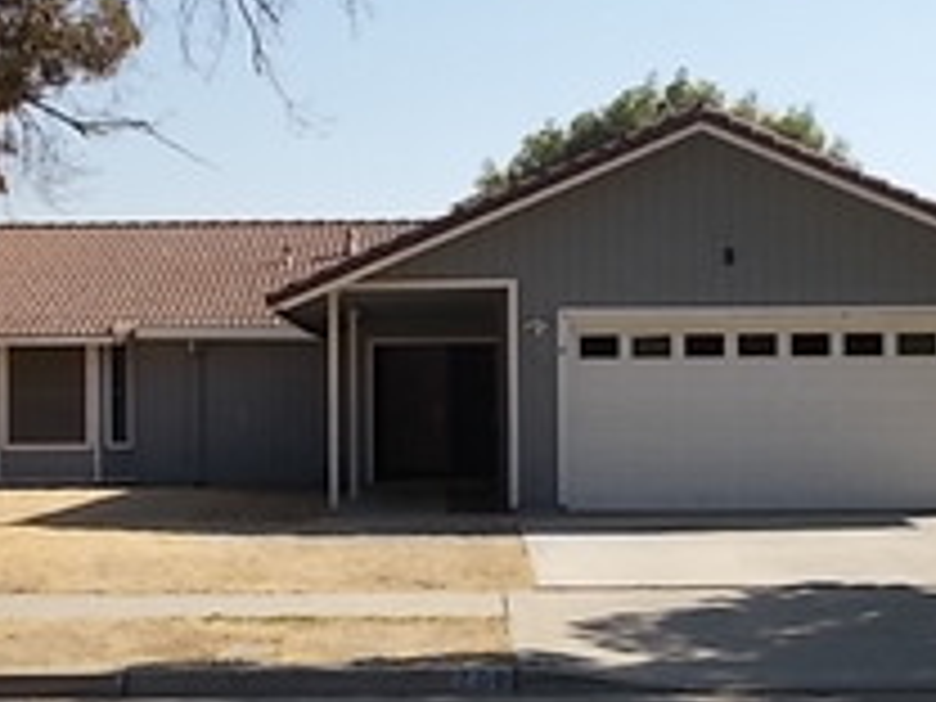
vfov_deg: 22.6
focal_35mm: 65
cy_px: 410
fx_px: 1758
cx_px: 432
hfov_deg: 29.8
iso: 80
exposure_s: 1/100
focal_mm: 6.9
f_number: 9.8
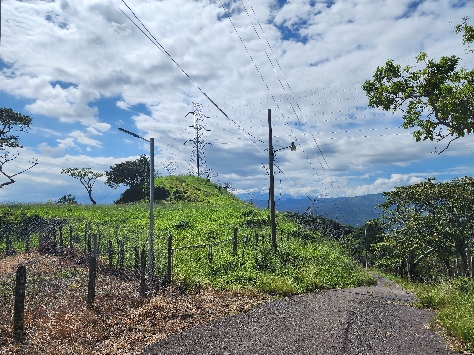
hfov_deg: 73.9
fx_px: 315
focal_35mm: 23
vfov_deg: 58.9
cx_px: 237
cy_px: 178
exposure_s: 1/3117
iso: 12
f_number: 1.8
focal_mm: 6.4
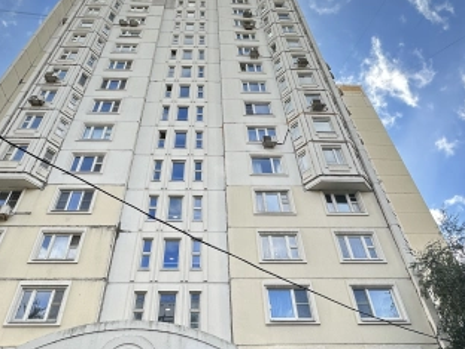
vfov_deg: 49.0
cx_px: 221
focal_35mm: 28
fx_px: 376
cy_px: 230
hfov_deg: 63.4
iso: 40
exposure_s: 1/527
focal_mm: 2.22
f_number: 2.2
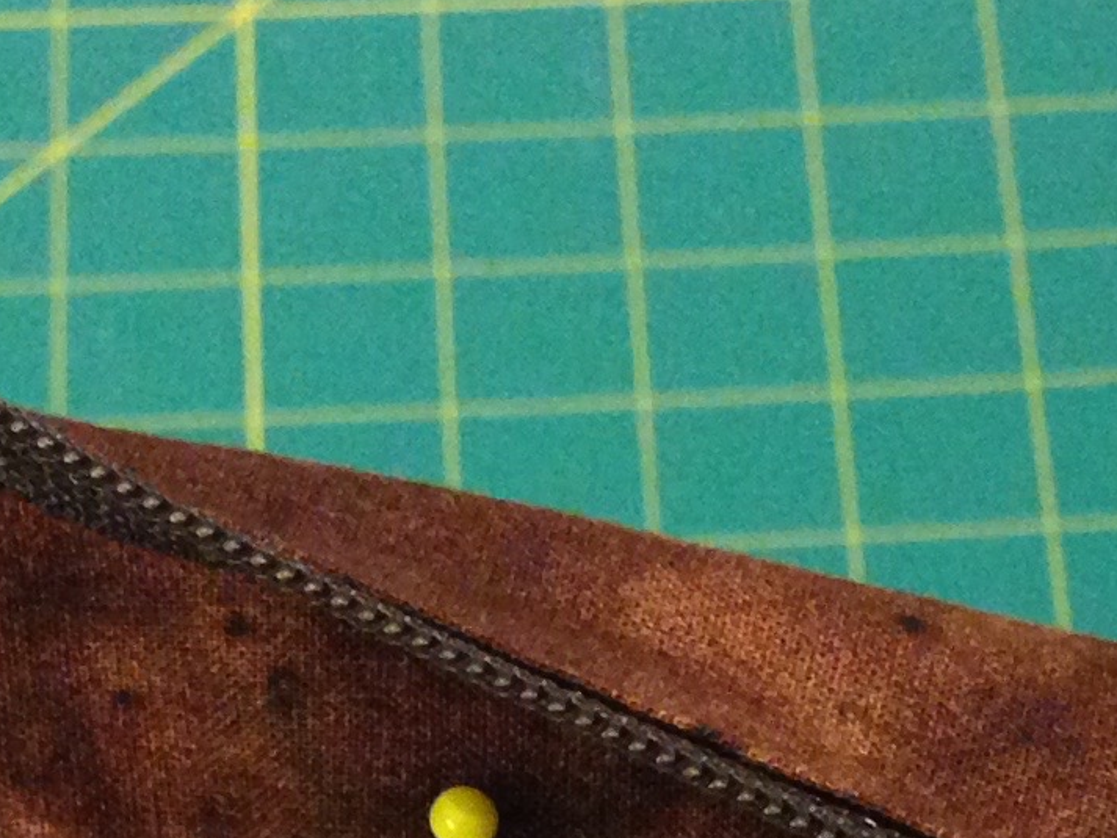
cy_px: 1889
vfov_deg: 9.0
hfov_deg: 13.1
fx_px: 4873
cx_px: 534
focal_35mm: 151
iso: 320
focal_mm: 4.12
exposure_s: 1/17
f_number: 2.4
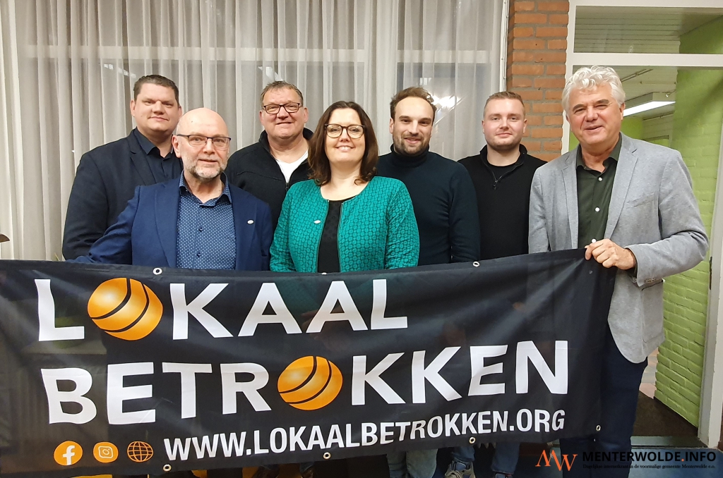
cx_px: 362
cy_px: 239
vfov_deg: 27.9
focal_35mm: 48
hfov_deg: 41.2
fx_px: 962
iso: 1000
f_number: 4
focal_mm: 32
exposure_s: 1/640
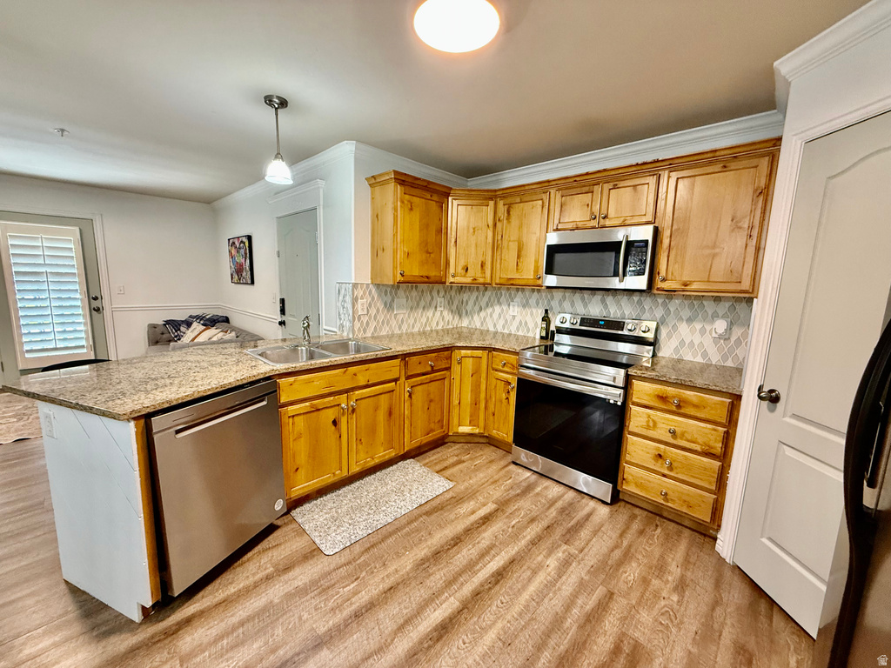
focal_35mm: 14
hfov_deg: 102.1
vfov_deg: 85.7
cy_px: 334
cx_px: 446
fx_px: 360
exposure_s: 1/60
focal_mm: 2.22
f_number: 2.2
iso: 400
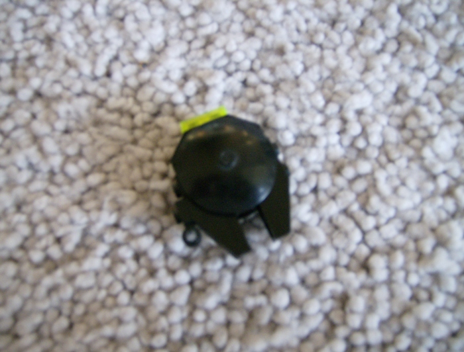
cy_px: 176
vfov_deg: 40.0
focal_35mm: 36
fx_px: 485
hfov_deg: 51.1
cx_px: 232
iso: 200
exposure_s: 1/4.87
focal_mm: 6
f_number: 2.8
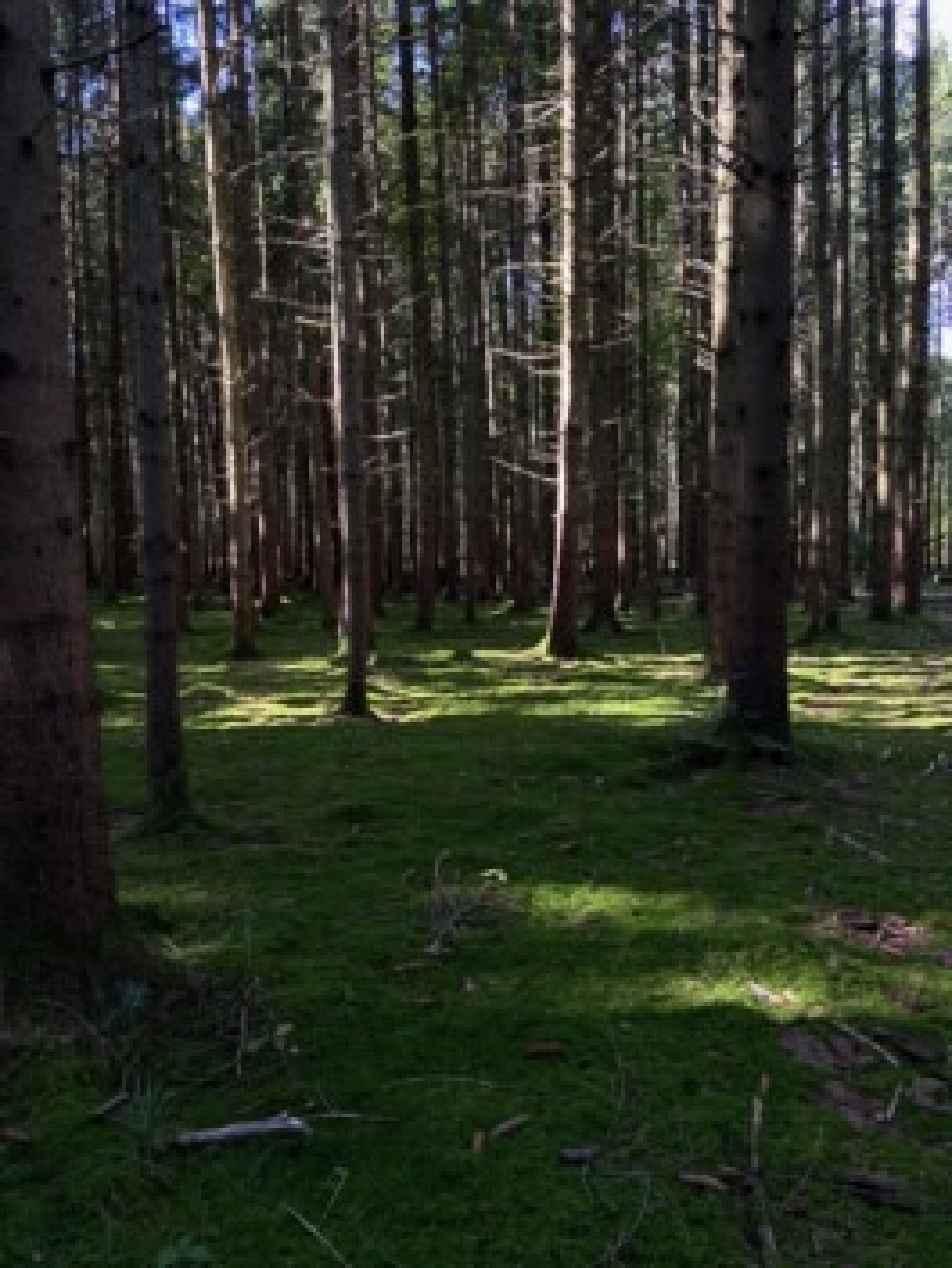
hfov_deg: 53.1
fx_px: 953
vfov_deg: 67.3
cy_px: 634
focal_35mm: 26
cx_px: 476
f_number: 1.8
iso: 100
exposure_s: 1/121
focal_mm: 4.25
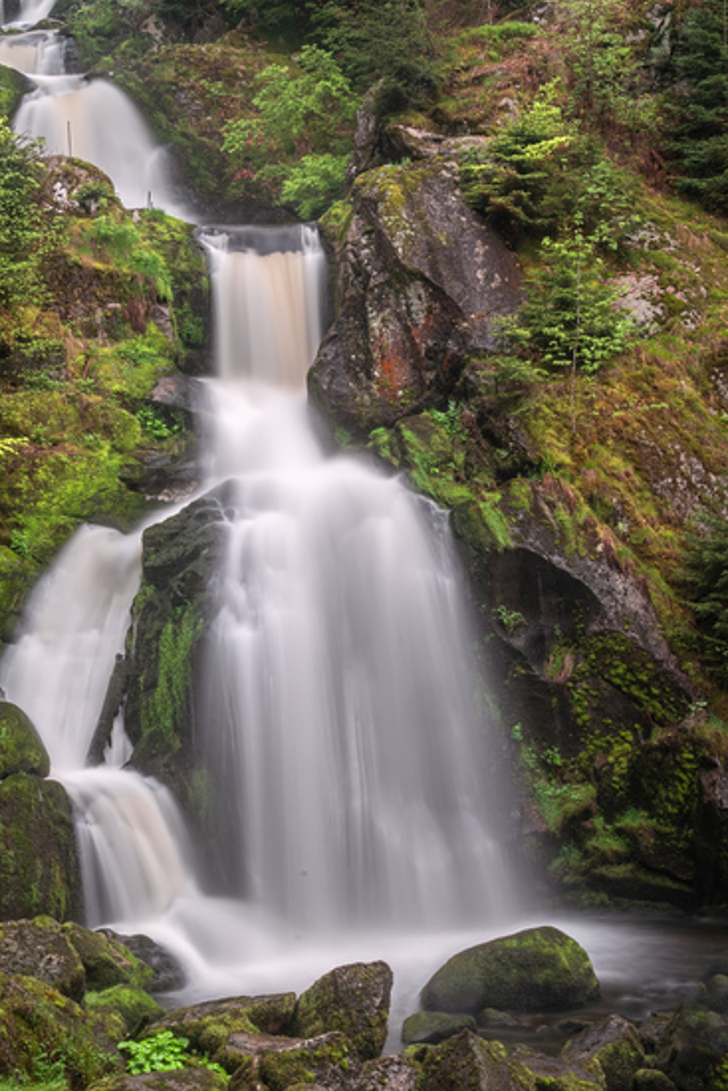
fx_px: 1940
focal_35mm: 64
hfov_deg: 21.2
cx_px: 302
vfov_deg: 31.4
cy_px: 492
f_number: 22
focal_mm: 34
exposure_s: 10
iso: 100
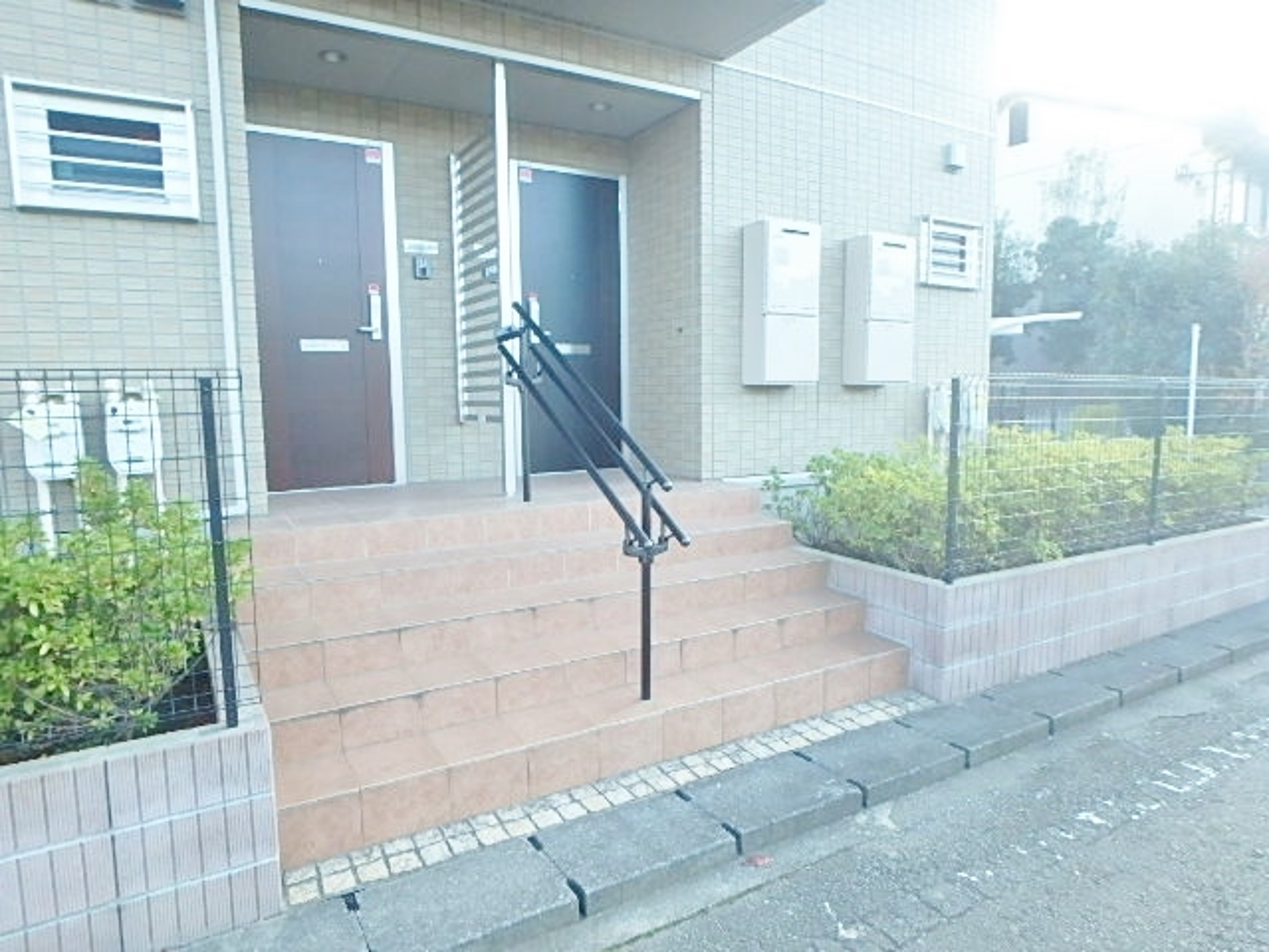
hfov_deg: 79.0
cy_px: 476
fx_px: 770
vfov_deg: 63.4
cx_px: 634
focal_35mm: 21
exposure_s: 1/250
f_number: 3.5
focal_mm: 3.7
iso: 400
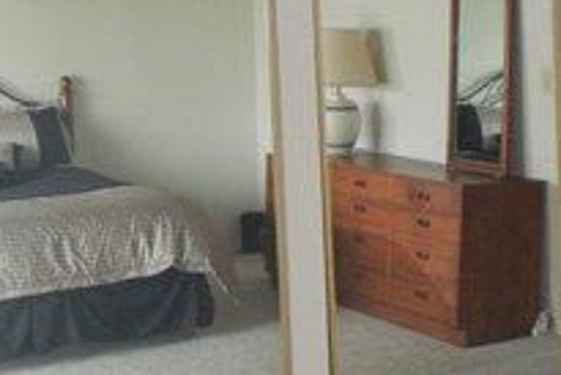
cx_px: 564
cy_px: 118
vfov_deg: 15.0
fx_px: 1419
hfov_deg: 21.6
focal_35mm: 91
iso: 280
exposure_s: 1/30
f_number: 3.9
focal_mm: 5
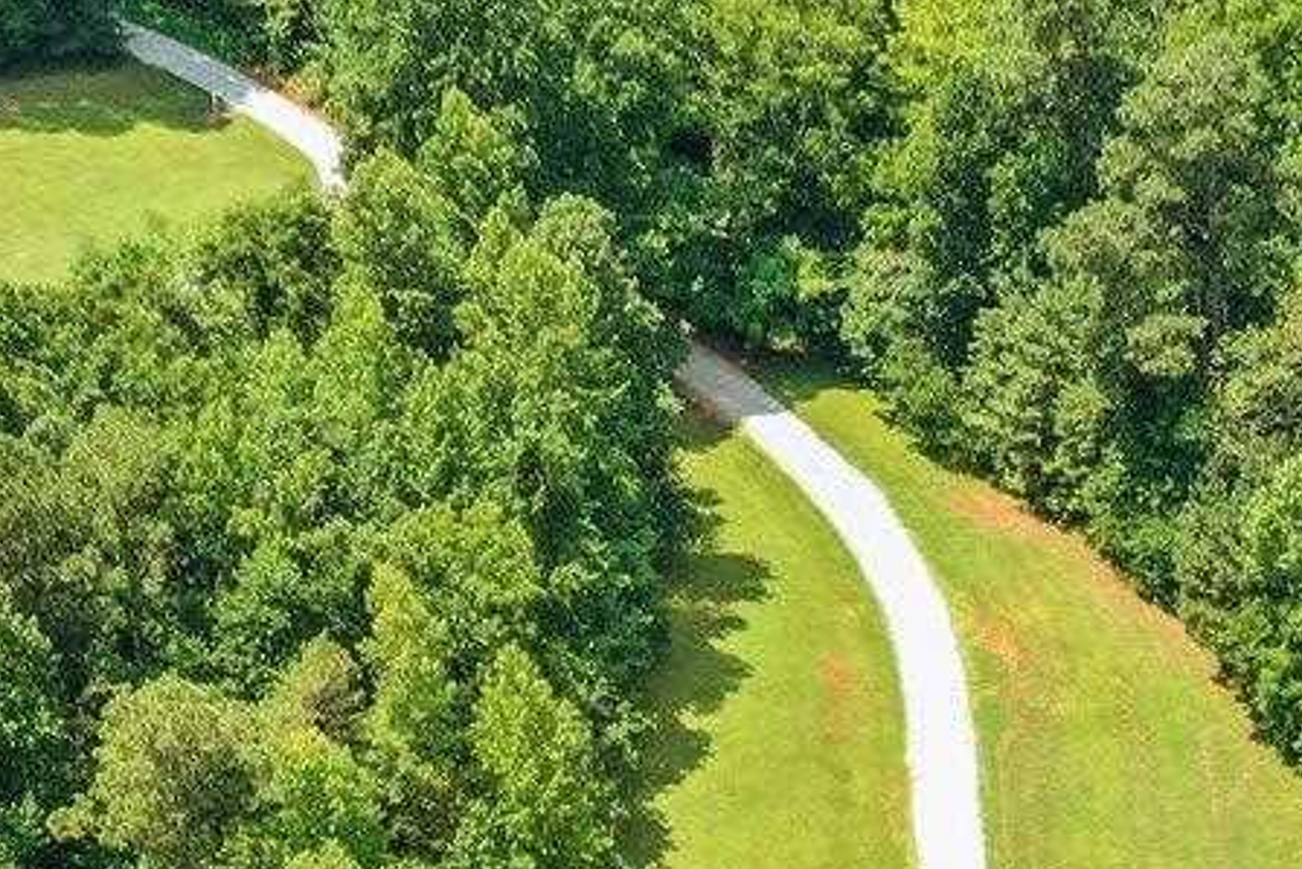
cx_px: 997
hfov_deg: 15.9
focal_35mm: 128
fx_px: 4631
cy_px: 1519
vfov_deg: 10.2
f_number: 5
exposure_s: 1/200
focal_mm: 10.26
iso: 100
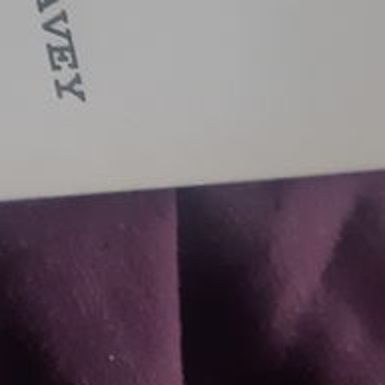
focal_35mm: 119
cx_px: -571
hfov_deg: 11.7
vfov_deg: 13.5
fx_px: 1497
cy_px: -241
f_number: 1.7
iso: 200
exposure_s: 1/50
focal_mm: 3.93
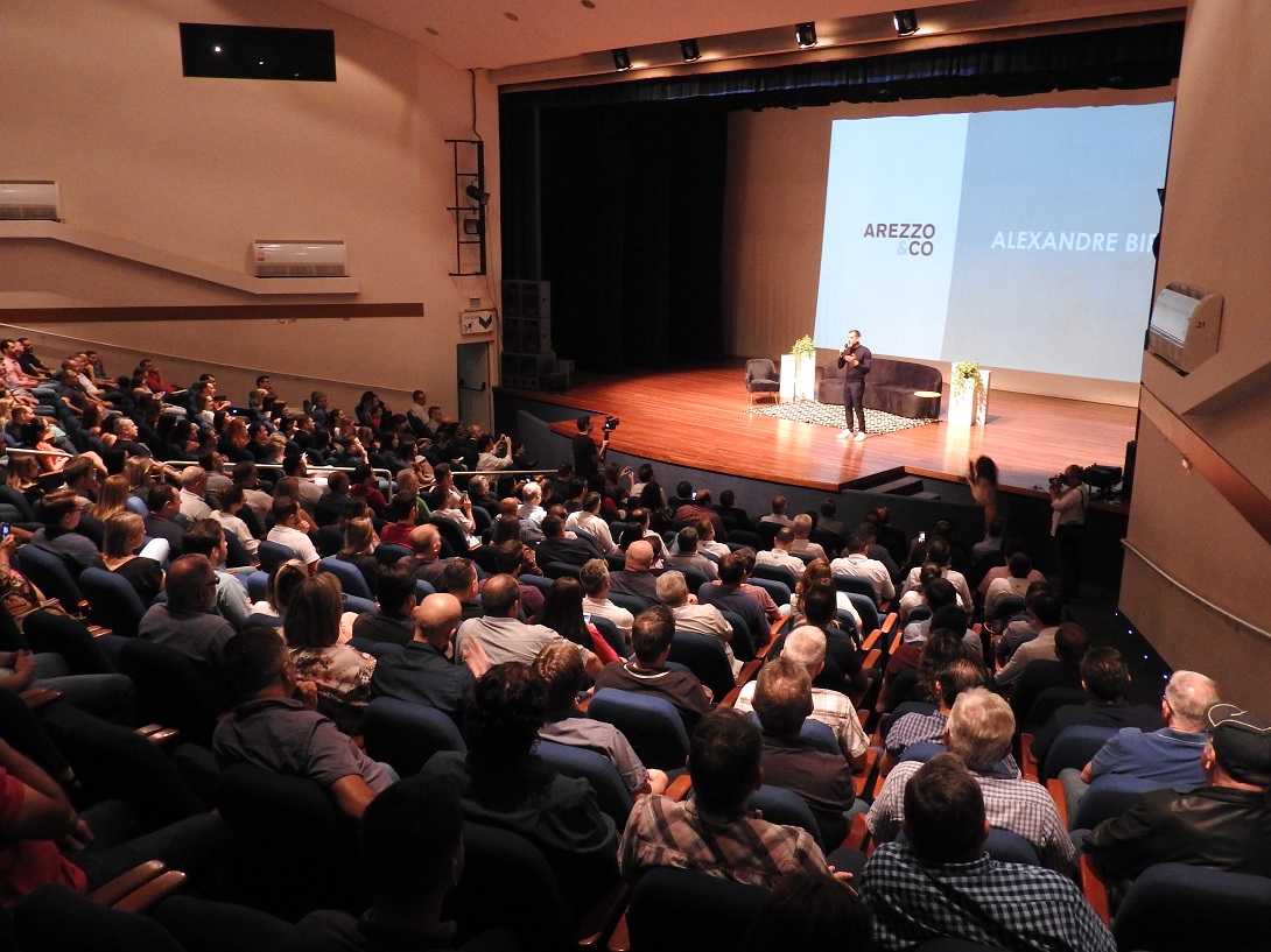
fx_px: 1101
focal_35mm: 30
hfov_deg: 60.0
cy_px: 476
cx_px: 636
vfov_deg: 46.8
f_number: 3.5
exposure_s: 1/8
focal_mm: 5.4
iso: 720
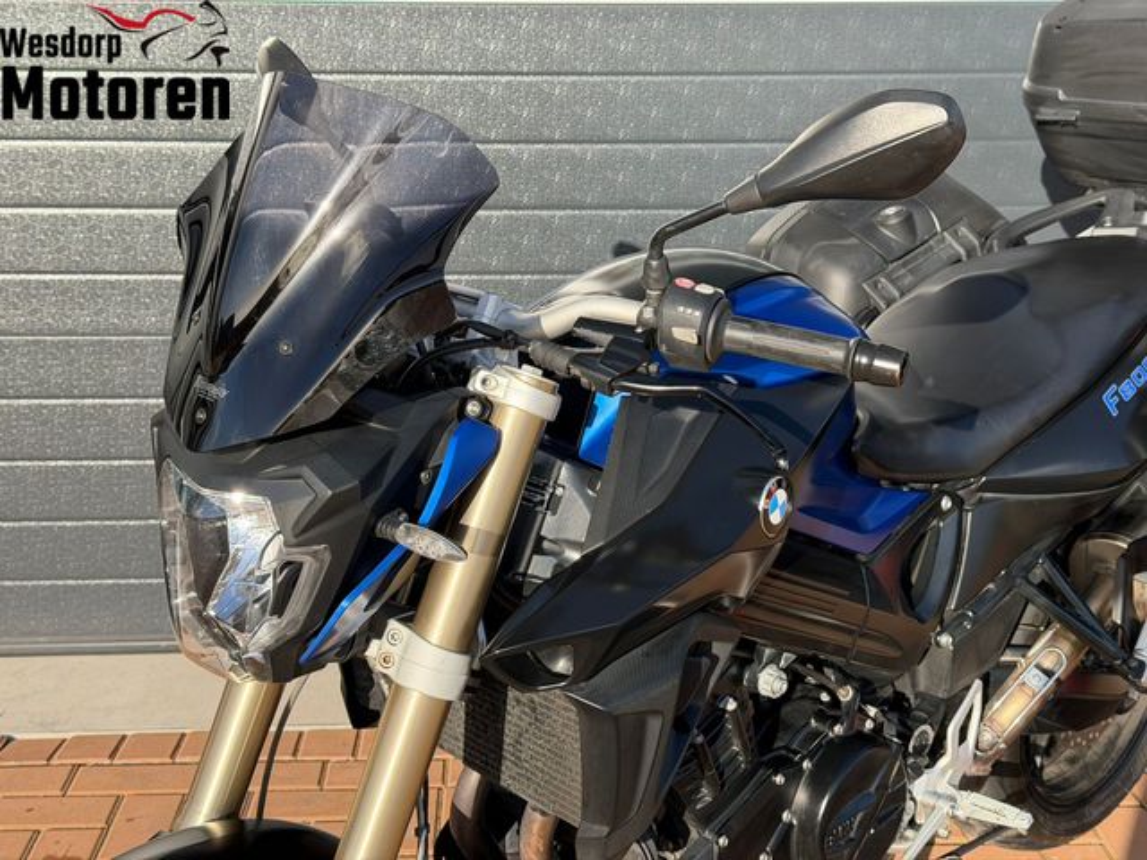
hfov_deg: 39.7
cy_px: 430
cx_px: 574
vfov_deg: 30.3
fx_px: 1590
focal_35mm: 48
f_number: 1.78
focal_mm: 6.76
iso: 100
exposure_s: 1/2088
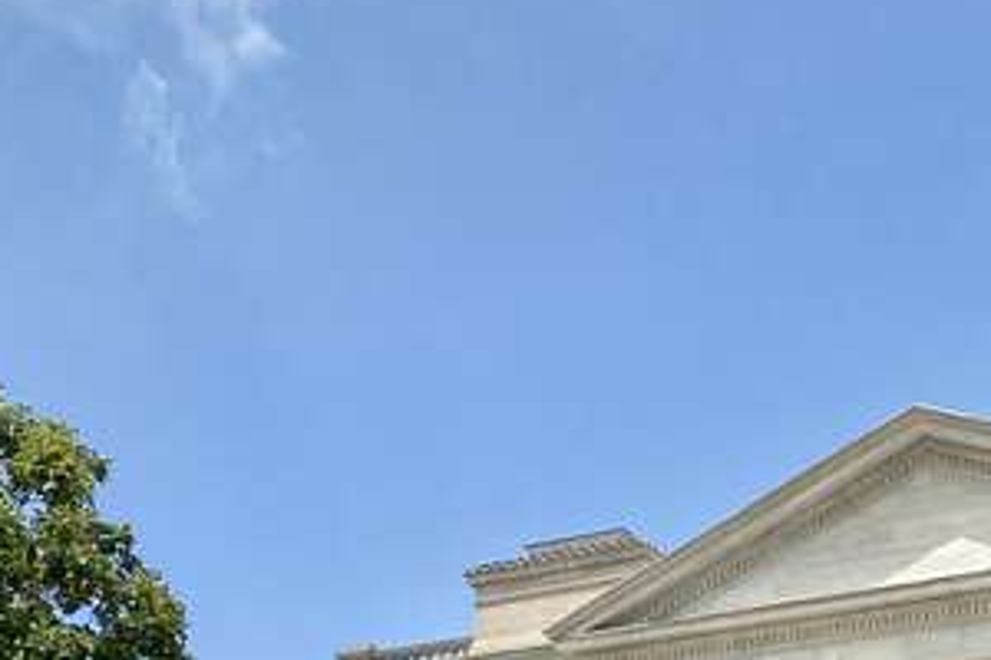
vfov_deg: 18.3
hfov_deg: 26.6
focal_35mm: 72
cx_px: 991
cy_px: 706
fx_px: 1982
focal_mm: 4.25
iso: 32
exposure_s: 1/3731
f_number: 1.8
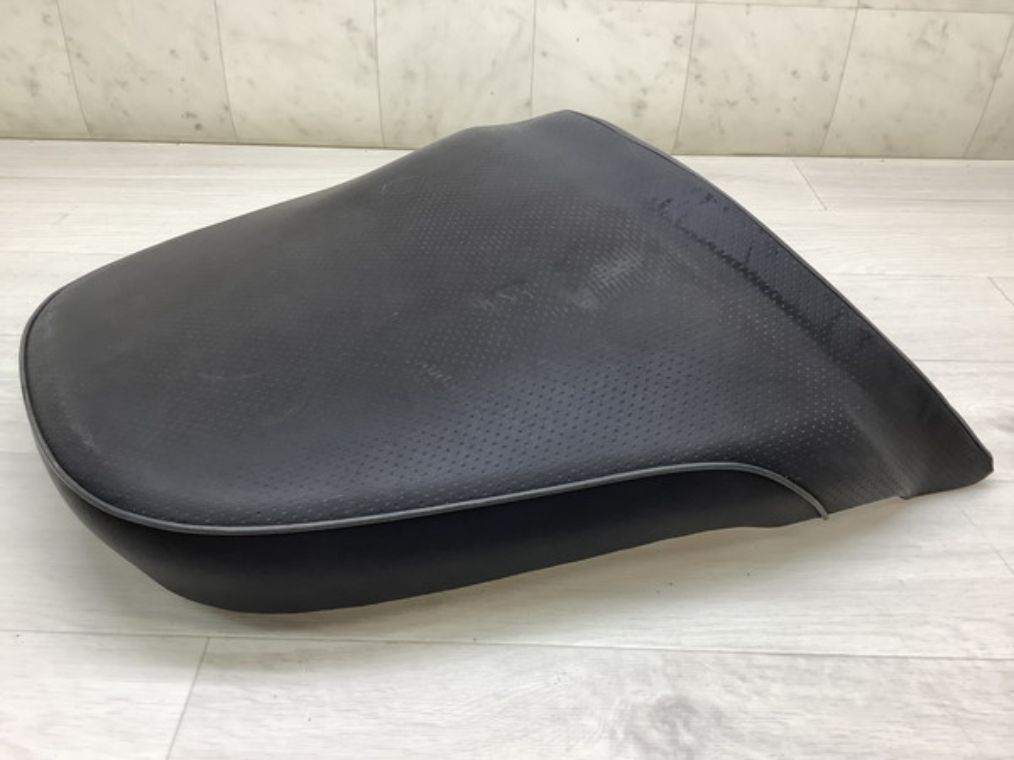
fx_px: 908
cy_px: 380
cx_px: 507
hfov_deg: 58.4
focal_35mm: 31
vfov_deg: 45.4
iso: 100
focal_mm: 3.3
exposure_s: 1/120
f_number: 2.4
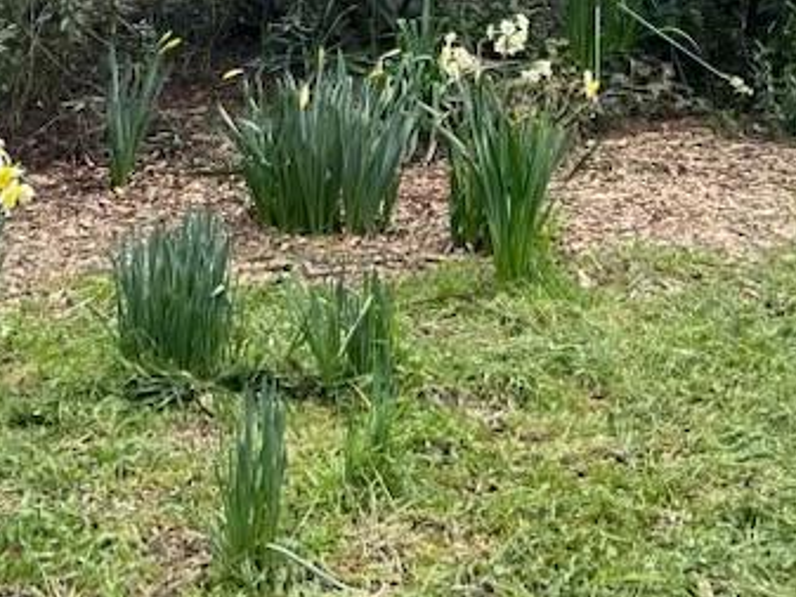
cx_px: 361
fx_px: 1817
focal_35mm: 79
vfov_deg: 17.1
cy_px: -267
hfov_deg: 24.7
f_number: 1.5
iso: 50
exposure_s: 1/932
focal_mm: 5.7
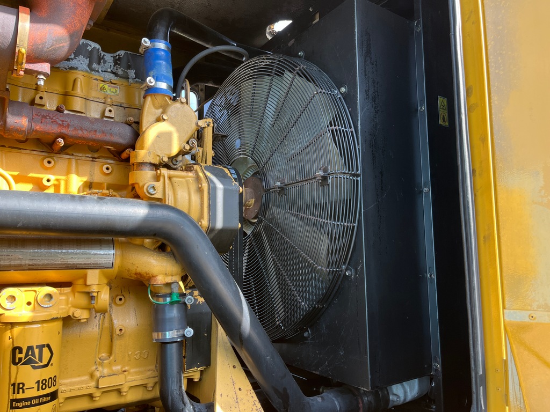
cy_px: 206
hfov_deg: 67.3
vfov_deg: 53.1
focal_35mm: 26
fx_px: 413
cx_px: 275
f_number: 1.6
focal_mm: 5.1
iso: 40
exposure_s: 1/260
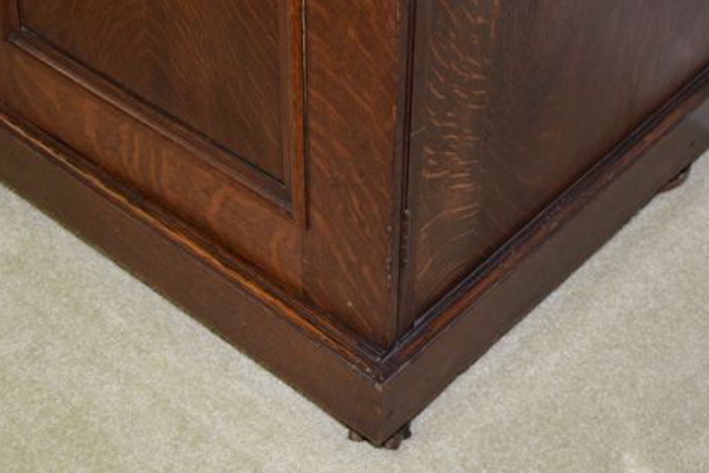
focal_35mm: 93
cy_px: 171
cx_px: 407
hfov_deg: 21.9
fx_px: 1832
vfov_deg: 14.7
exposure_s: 1/125
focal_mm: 46
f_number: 5.6
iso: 800
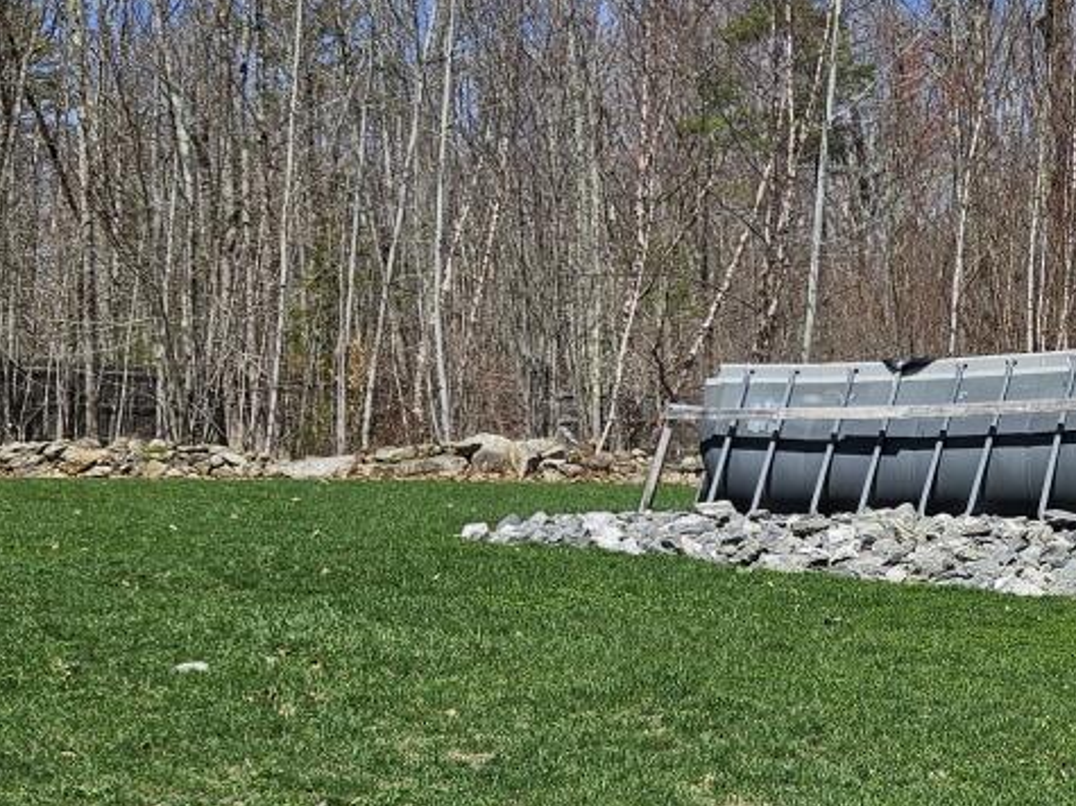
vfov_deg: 23.6
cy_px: 426
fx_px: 1927
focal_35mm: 62
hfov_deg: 29.7
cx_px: 1004
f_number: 1.8
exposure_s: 1/2524
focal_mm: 5.4
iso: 25
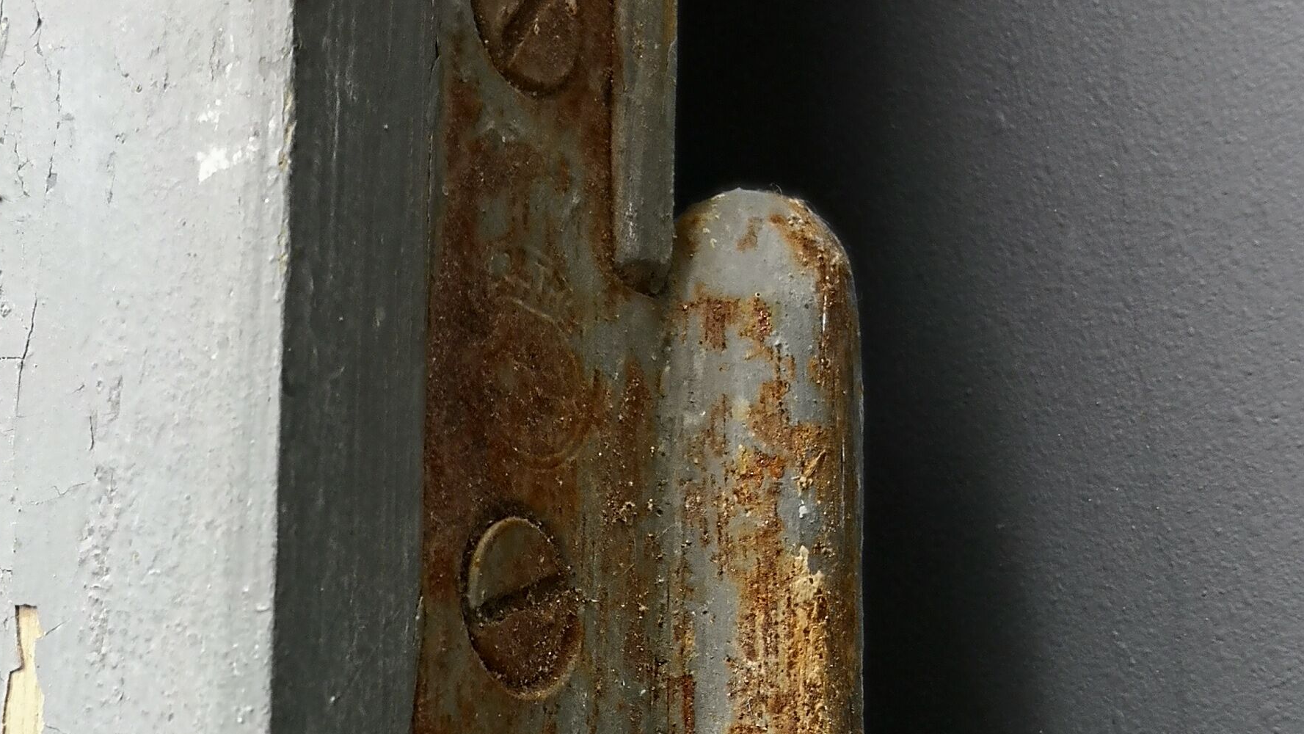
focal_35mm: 90
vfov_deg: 13.2
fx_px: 3112
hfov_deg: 23.7
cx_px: 682
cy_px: 798
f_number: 1.8
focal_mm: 3.95
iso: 50
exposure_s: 1/395
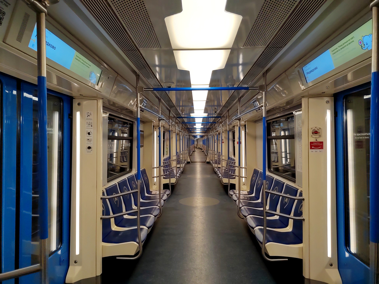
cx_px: 190
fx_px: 252
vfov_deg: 58.9
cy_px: 142
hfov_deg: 73.9
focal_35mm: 23
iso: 459
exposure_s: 1/100
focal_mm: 5.52
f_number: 1.9
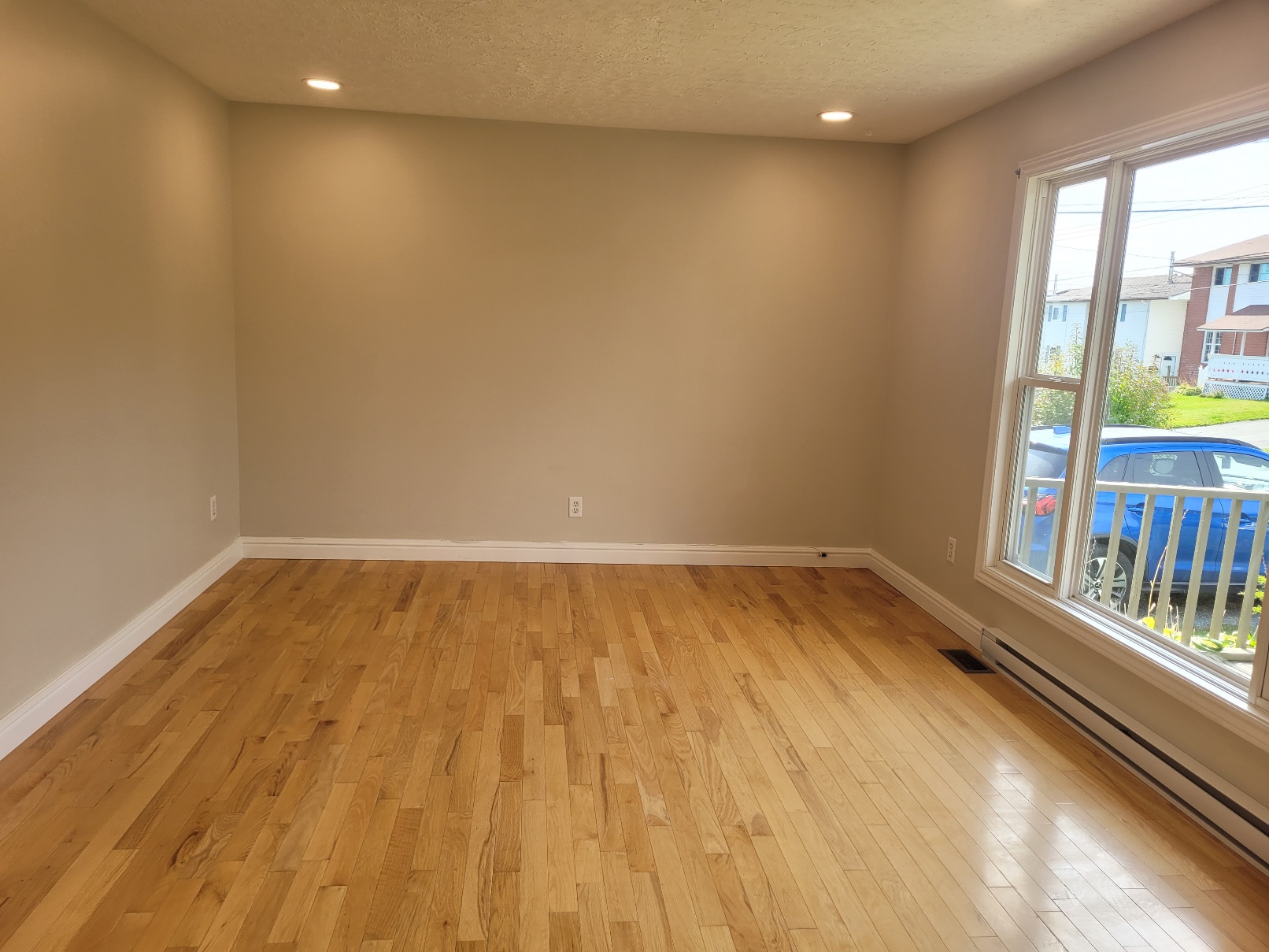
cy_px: 476
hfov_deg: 67.3
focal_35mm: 26
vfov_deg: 53.1
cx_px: 634
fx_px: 953
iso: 40
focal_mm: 5.4
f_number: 1.8
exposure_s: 1/161
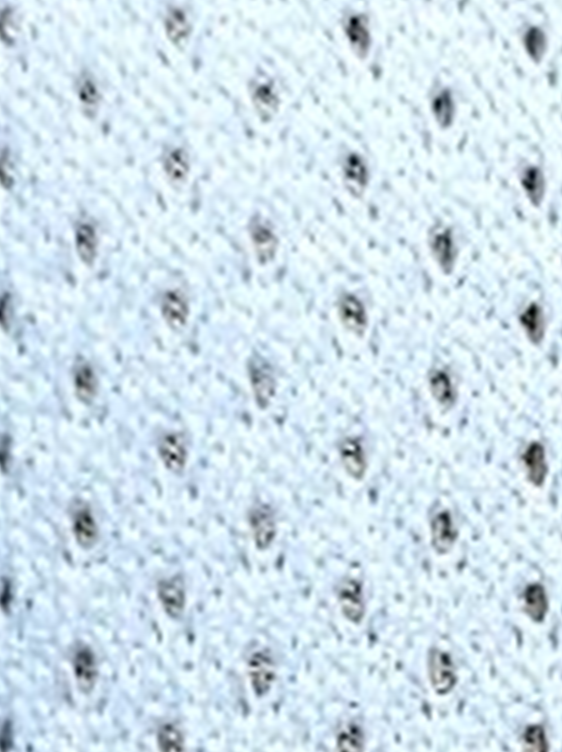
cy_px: 1099
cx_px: 1470
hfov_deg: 8.0
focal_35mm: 168
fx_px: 3641
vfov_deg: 11.3
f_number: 1.5
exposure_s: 1/20
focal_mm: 4.3
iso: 200
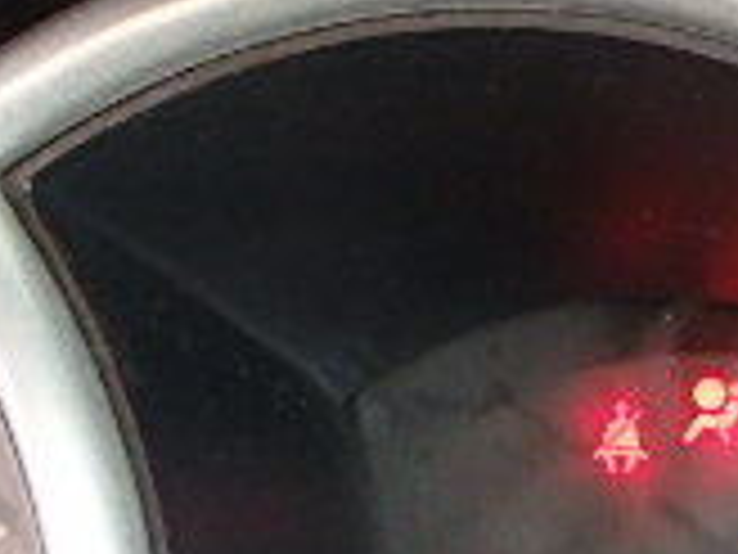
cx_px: 954
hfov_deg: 21.6
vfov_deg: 17.1
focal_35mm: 82
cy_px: 676
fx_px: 1748
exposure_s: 1/30
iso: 640
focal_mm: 3.7
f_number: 6
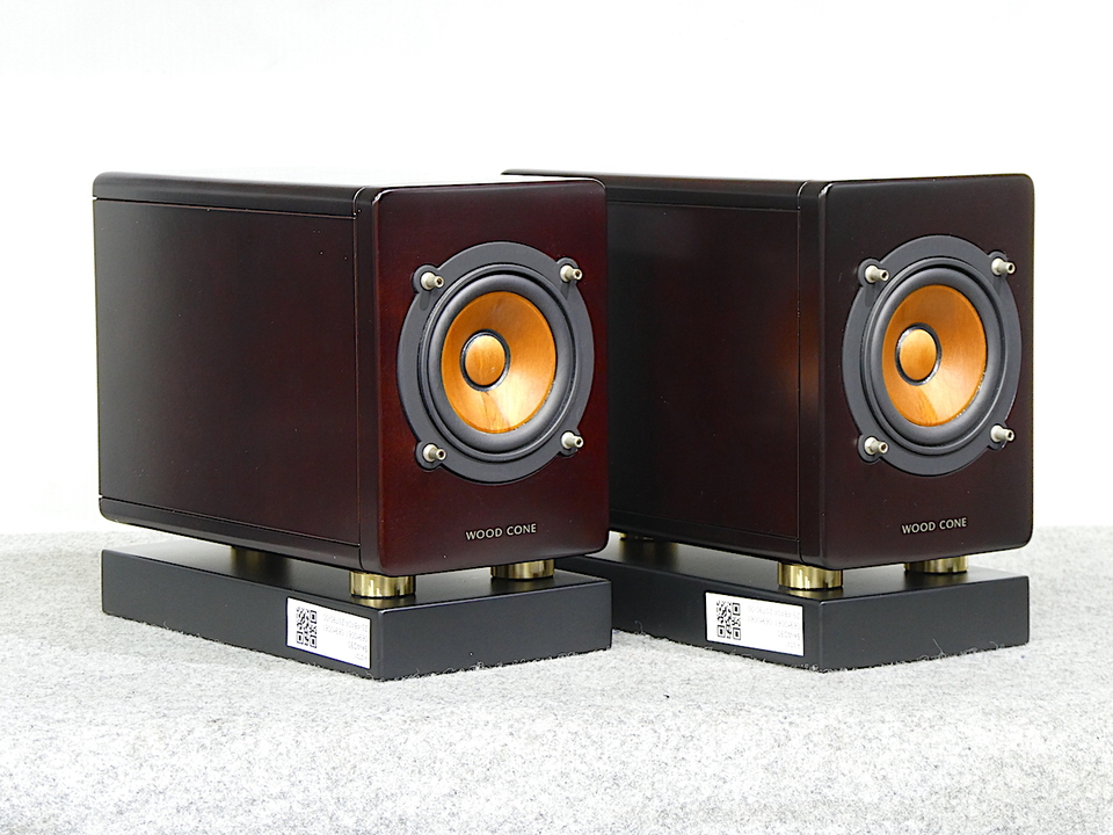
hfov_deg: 18.5
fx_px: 3408
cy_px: 418
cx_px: 556
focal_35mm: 106
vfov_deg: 14.0
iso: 200
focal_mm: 19
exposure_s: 1/2.5
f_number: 5.1
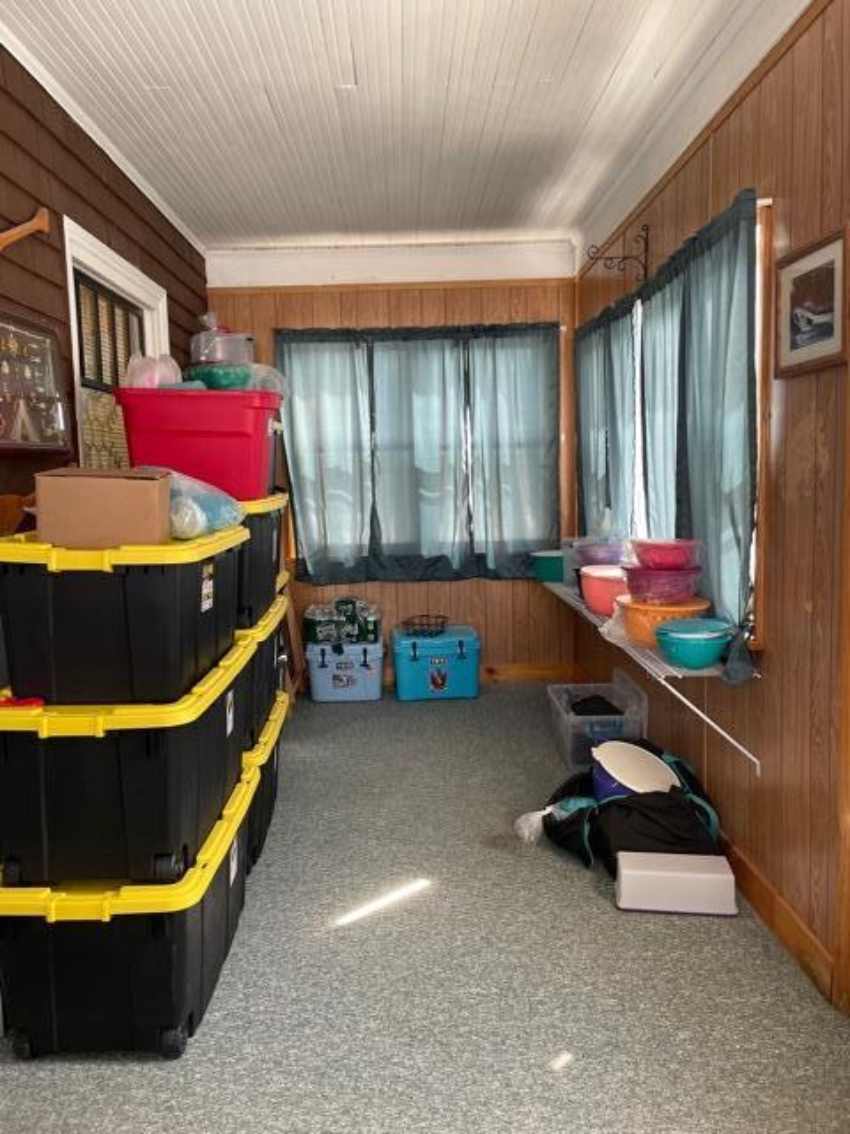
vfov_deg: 67.3
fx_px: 851
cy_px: 567
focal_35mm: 26
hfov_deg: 53.1
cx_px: 425
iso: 125
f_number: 1.6
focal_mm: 4.2
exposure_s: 1/101
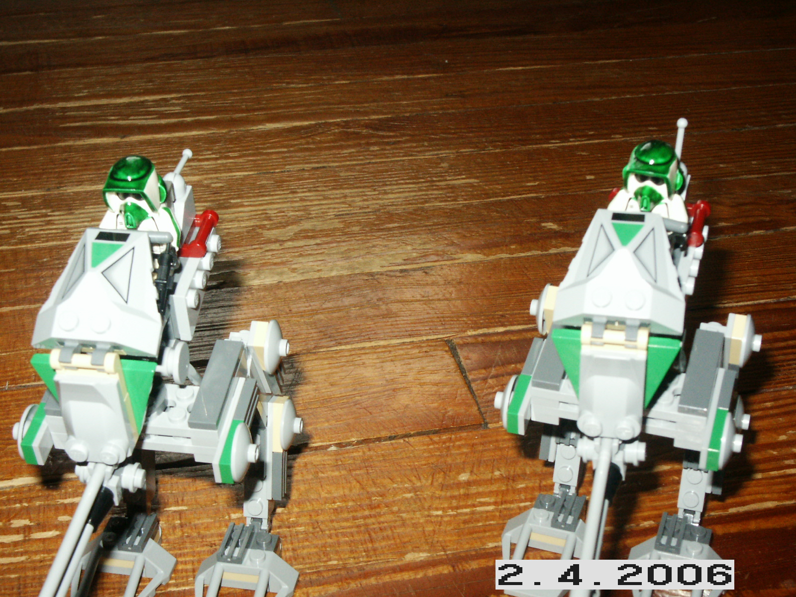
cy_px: 298
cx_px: 398
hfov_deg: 33.8
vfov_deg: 25.7
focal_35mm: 57
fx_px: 1311
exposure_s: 1/60
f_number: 8
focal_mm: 11.9
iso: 200
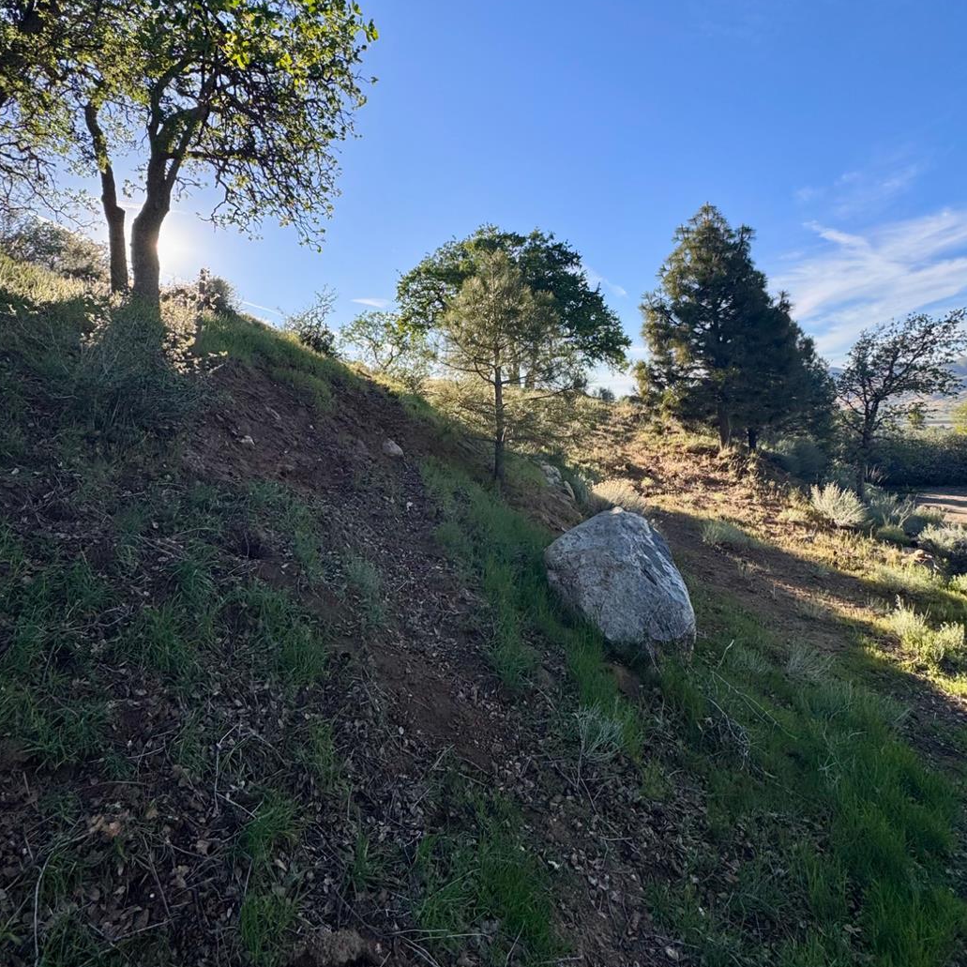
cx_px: 491
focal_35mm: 18
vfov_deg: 79.9
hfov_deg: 80.7
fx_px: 569
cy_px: 394
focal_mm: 2.22
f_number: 2.2
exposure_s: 1/1048
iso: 40
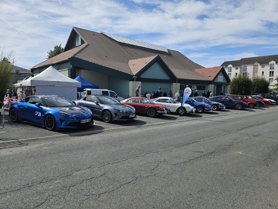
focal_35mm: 23
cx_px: 139
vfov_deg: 58.9
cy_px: 104
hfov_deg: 73.9
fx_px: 185
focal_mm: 5.4
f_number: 1.8
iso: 25
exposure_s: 1/2240
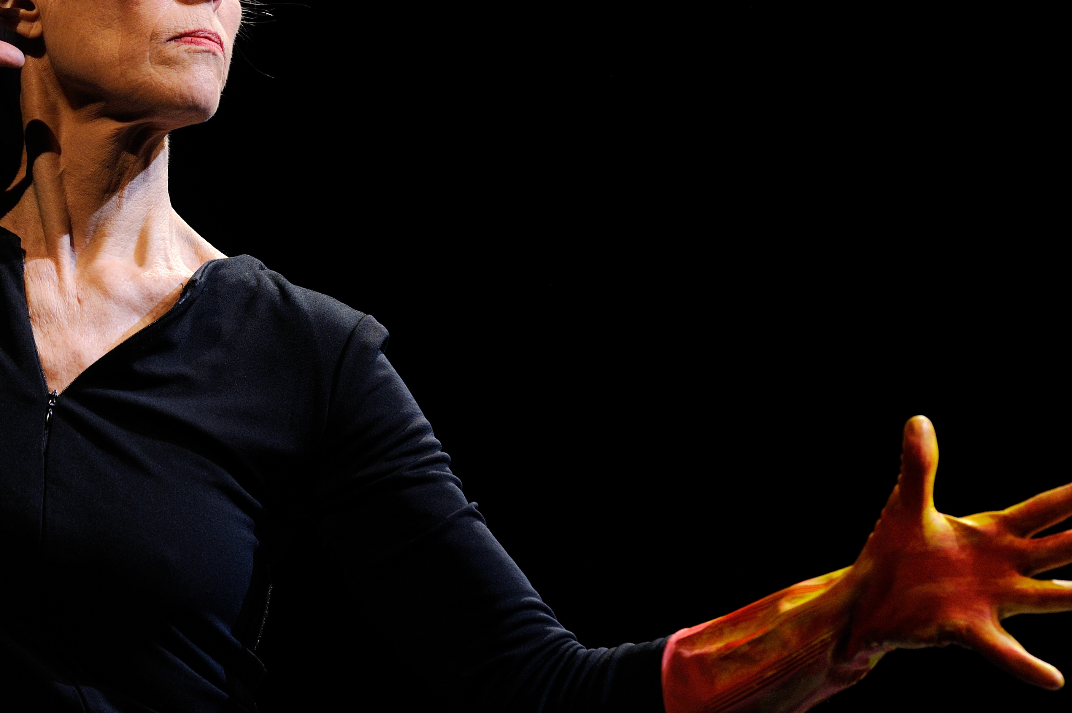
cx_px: 363
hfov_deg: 4.6
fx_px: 13477
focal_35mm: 453
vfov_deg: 3.0
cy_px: 267
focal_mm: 300
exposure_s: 1/200
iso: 1250
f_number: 4
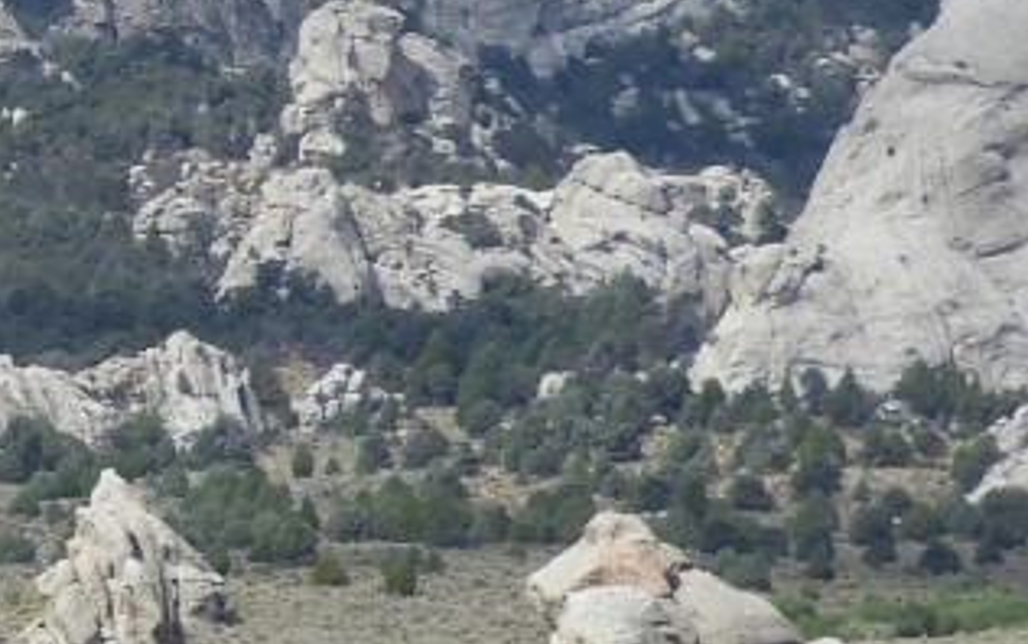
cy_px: -36
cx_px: -1311
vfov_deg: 2.6
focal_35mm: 507
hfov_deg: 4.1
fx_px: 14214
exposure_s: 1/800
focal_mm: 18.8
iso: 100
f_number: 4.8
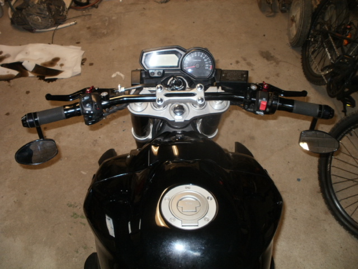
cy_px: 134
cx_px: 179
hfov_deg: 51.4
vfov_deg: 39.7
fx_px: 372
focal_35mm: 36
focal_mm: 6.3
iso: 125
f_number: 3.5
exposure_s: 1/30
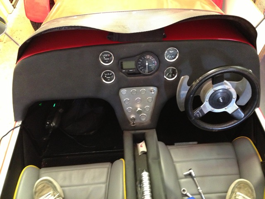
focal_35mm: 33
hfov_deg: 55.4
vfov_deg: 42.9
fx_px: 253
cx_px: 132
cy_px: 100
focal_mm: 4.13
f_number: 2.4
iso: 500
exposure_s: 1/15
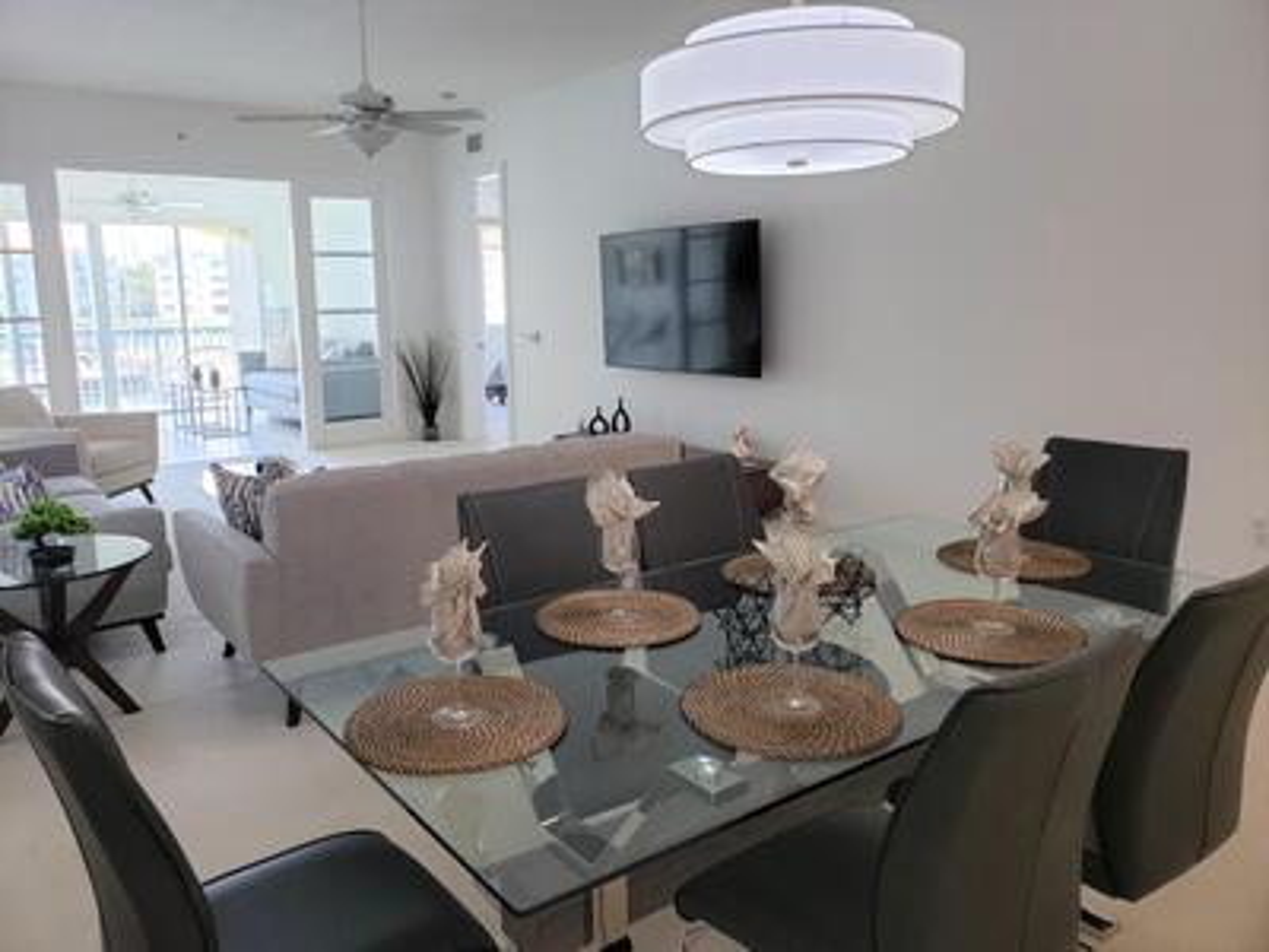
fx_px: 953
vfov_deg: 53.1
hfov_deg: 67.3
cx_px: 634
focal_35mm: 26
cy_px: 476
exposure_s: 1/60
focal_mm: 4.3
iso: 80
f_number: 2.4
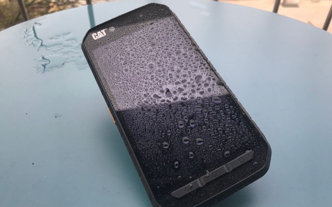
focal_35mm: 30
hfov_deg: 62.9
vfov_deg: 41.8
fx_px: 271
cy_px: 105
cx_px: 167
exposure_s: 1/106
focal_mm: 3.99
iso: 20
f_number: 1.8
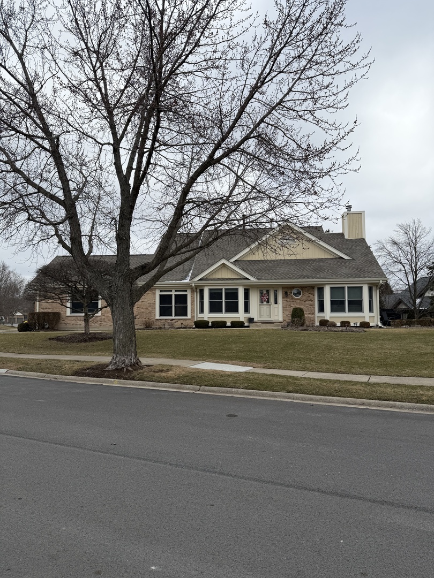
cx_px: 217
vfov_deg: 71.6
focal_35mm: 24
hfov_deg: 56.8
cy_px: 289
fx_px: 401
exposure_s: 1/2801
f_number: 1.78
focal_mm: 6.76
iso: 80
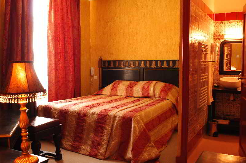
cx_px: 123
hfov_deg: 53.2
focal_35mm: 36
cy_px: 82
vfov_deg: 36.8
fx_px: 246
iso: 100
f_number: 5.6
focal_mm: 24
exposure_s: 1/1.3
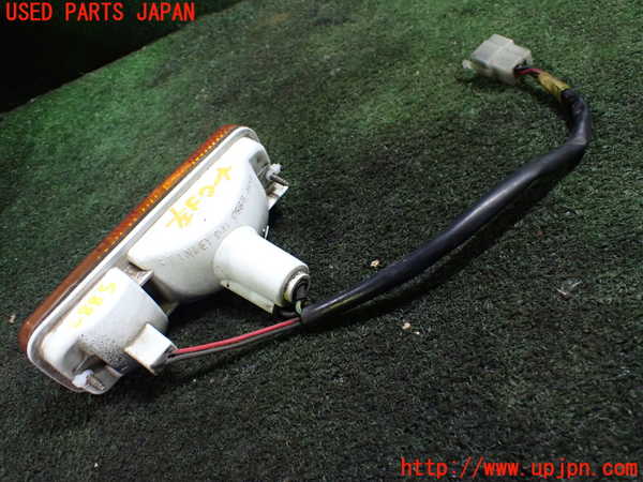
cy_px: 241
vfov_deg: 46.8
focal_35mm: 30
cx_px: 322
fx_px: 557
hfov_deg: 60.0
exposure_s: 1/100
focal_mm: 5.4
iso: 800
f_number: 2.3
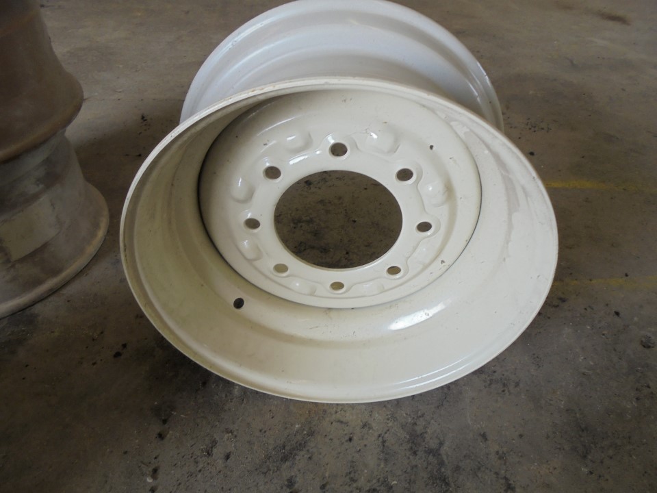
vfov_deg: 53.1
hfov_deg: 67.3
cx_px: 328
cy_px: 246
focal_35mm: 26
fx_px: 493
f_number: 3.5
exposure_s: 1/40
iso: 100
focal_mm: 4.6
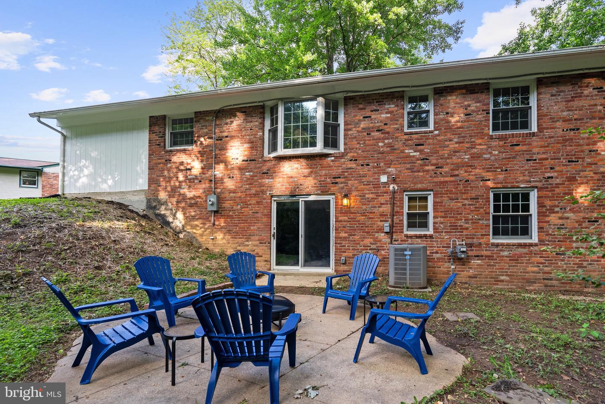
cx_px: 302
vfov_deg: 73.8
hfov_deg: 96.7
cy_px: 202
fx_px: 269
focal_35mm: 16
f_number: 4.5
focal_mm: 16
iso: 320
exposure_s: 1/100
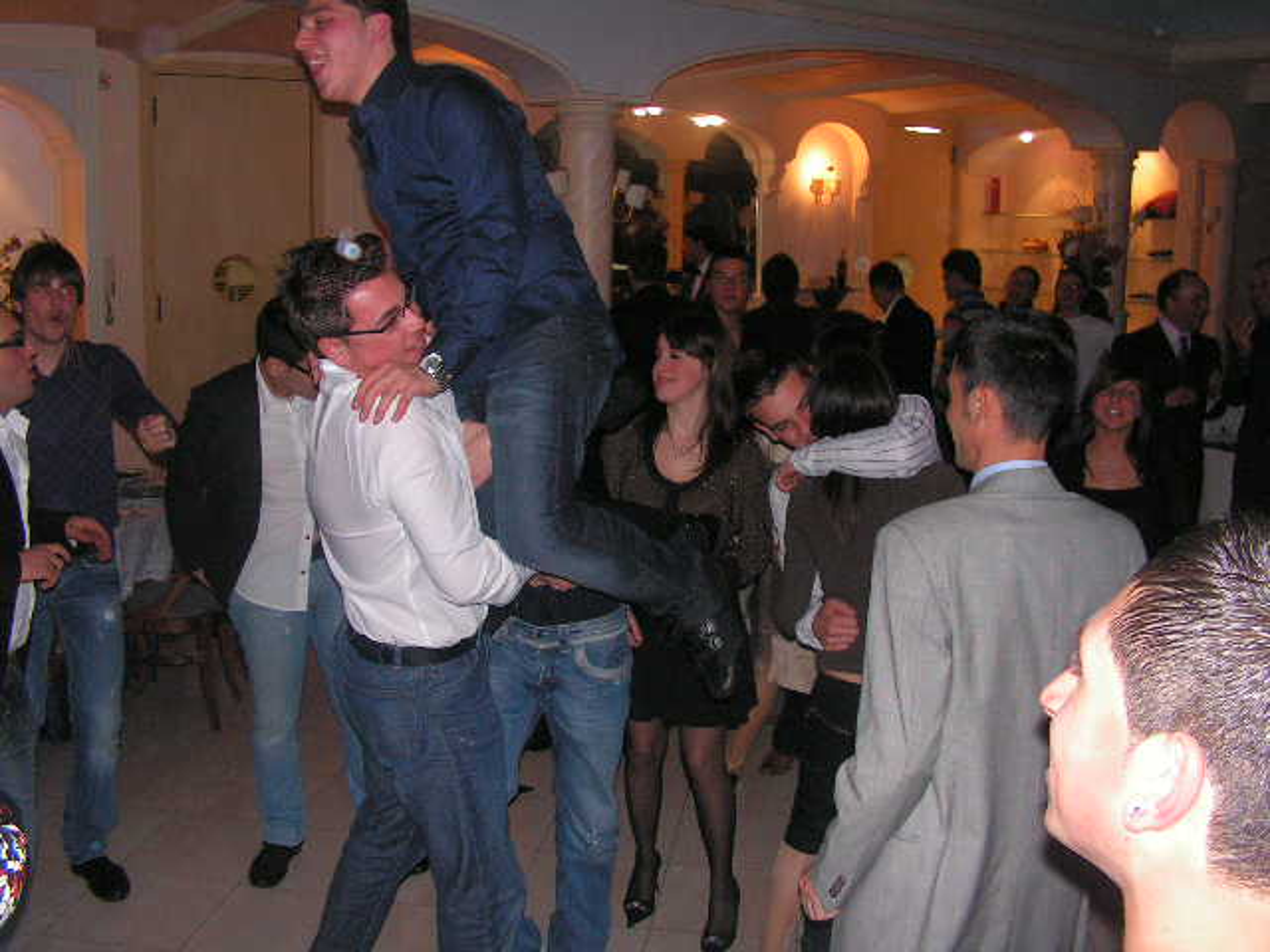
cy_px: 476
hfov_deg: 51.4
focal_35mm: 36
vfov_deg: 39.7
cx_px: 635
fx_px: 1321
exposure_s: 1/40
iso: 200
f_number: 3.2
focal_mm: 6
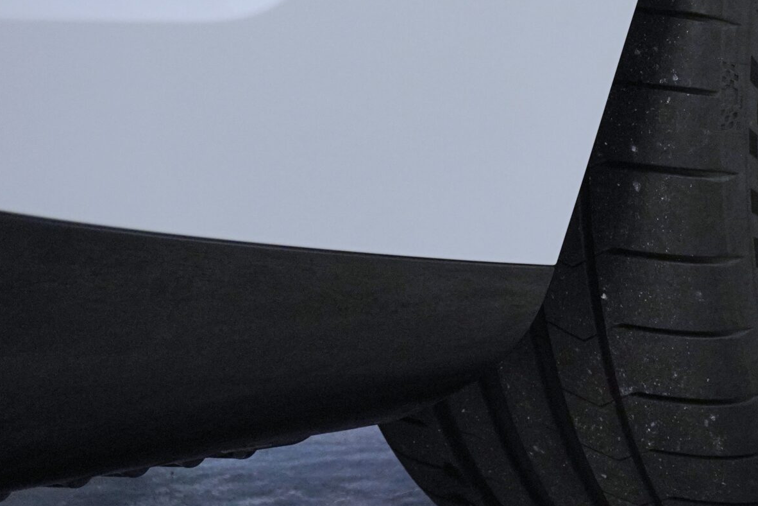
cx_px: 792
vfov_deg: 14.9
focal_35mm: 91
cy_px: 92
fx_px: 1916
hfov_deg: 21.4
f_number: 4.5
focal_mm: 28
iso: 1600
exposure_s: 1/160
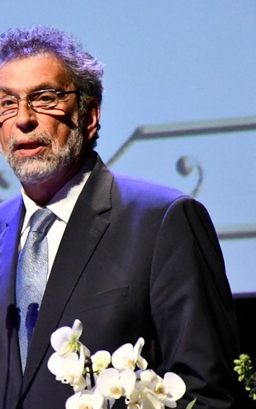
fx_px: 4934
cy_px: 212
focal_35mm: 442
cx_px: -48
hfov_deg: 3.0
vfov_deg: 4.8
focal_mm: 140
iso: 11400
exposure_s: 1/250
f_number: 5.6
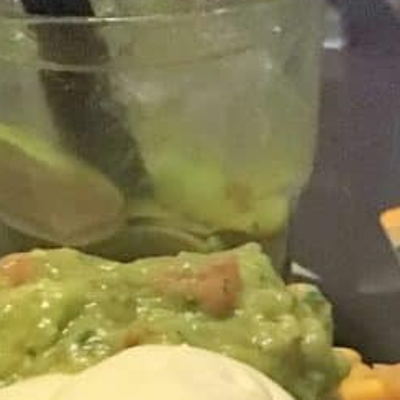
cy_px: 495
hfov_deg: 11.1
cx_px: 587
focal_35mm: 151
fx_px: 1974
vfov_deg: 11.3
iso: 320
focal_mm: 4.15
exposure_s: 1/17
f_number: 2.2
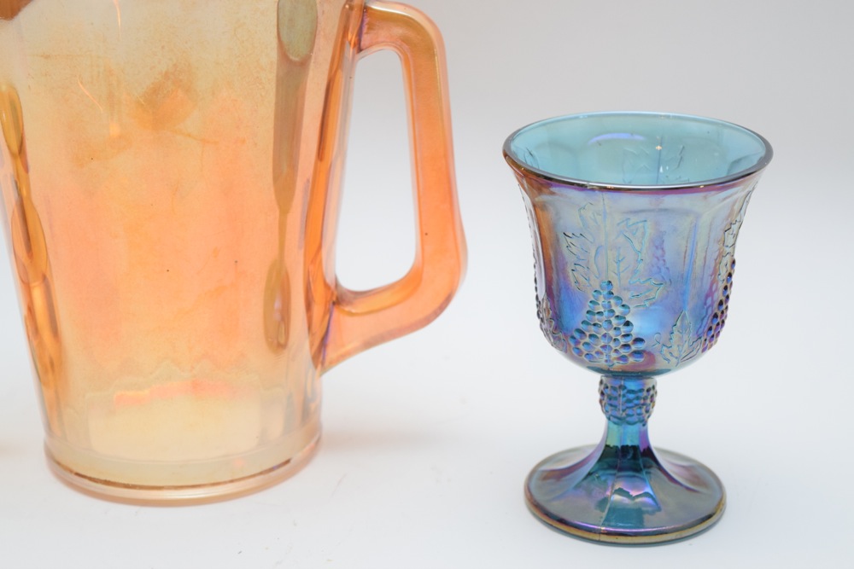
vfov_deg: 17.5
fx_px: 1850
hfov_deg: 26.0
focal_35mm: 78
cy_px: 284
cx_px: 427
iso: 1250
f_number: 5.6
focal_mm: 52
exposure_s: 1/60
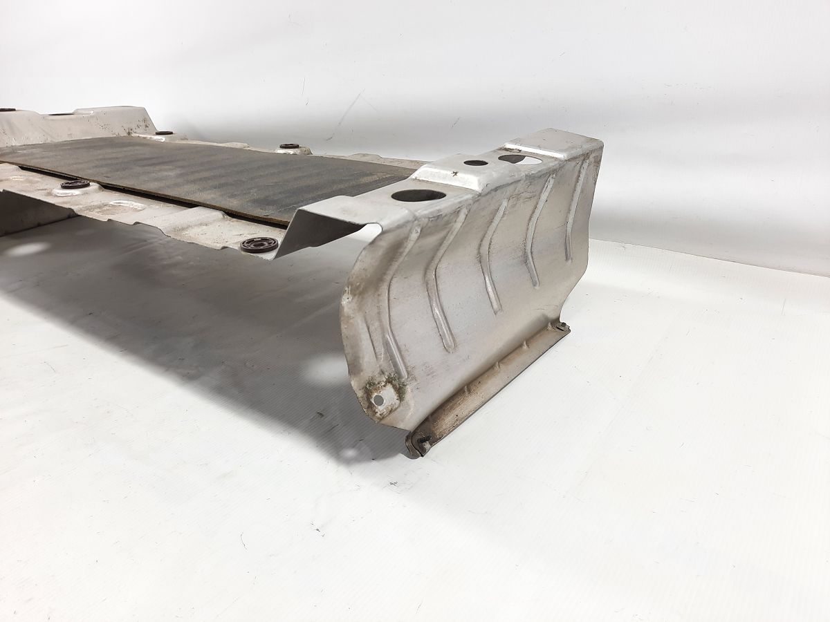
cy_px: 311
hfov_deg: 69.4
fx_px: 599
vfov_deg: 54.9
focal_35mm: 25
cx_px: 415
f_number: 2
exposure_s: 1/50
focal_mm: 4.6
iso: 50
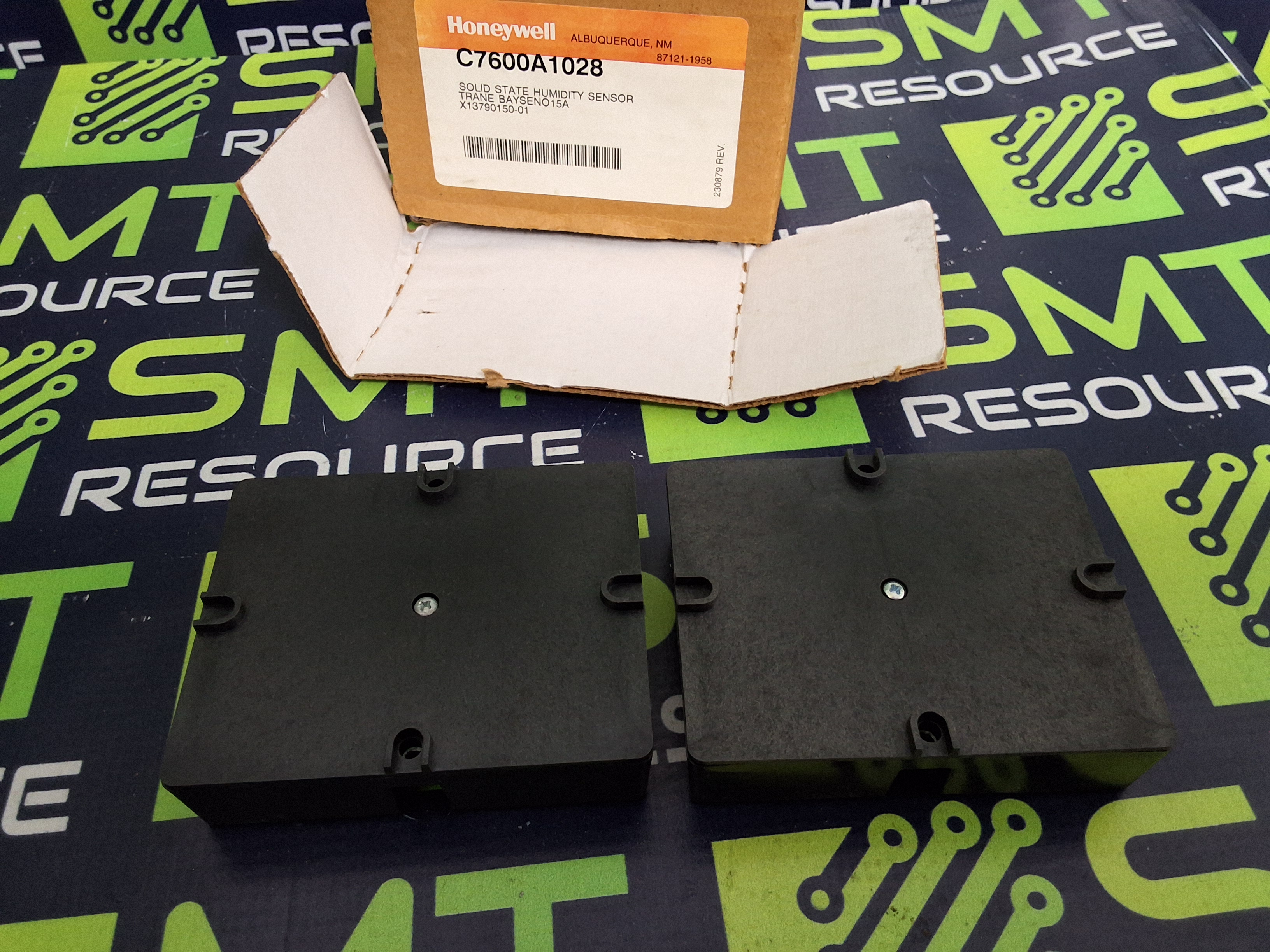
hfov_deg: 63.4
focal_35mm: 28
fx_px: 1027
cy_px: 476
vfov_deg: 49.7
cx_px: 635
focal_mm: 2.91
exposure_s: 1/30
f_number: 1.9
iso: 200
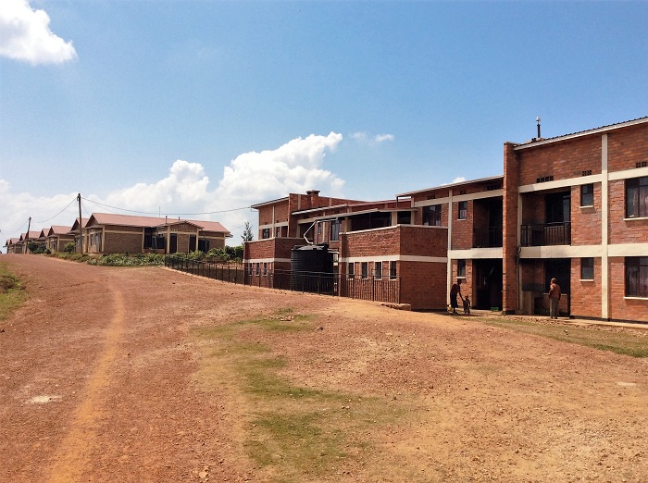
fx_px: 598
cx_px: 324
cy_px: 242
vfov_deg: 44.0
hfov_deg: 56.9
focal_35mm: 32
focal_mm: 3.3
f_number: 2.4
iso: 32
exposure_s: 1/2387
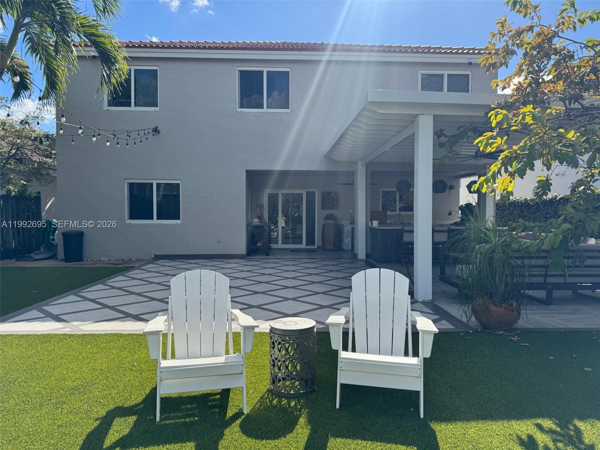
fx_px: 416
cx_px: 300
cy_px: 225
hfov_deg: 71.6
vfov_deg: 56.8
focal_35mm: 24
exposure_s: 1/2710
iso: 80
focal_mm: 6.76
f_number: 1.78
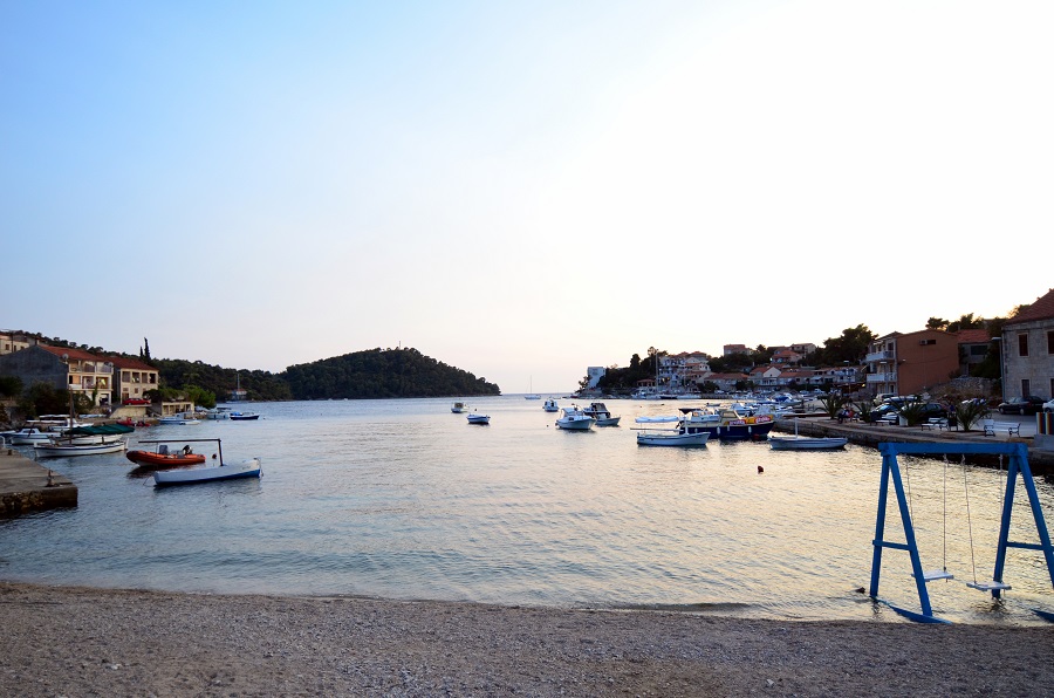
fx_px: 657
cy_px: 349
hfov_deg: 77.4
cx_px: 527
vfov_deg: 55.9
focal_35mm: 22
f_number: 4
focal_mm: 15
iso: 640
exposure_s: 1/200
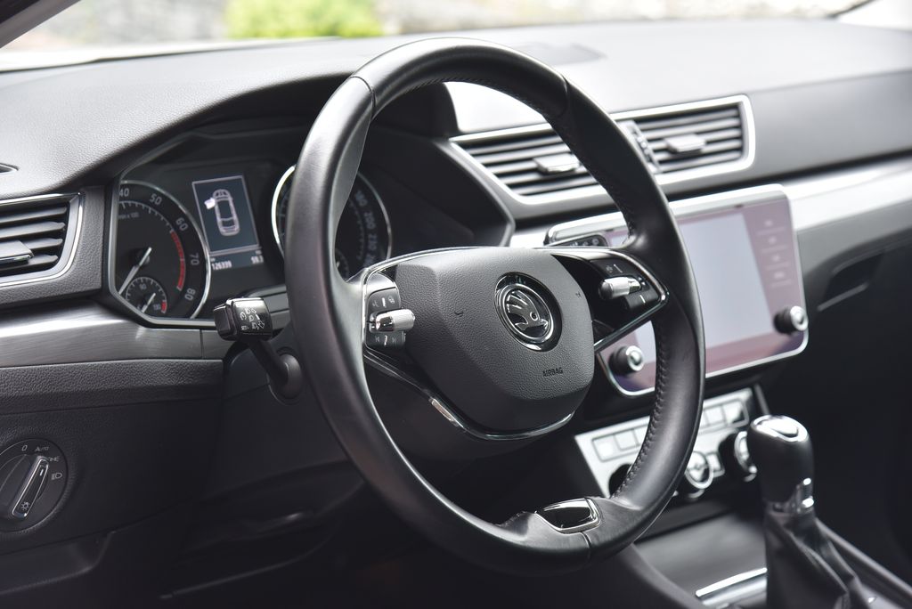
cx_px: 456
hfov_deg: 21.4
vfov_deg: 14.4
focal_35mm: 95
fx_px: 2408
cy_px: 304
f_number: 5.6
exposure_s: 1/125
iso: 500
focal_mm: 95
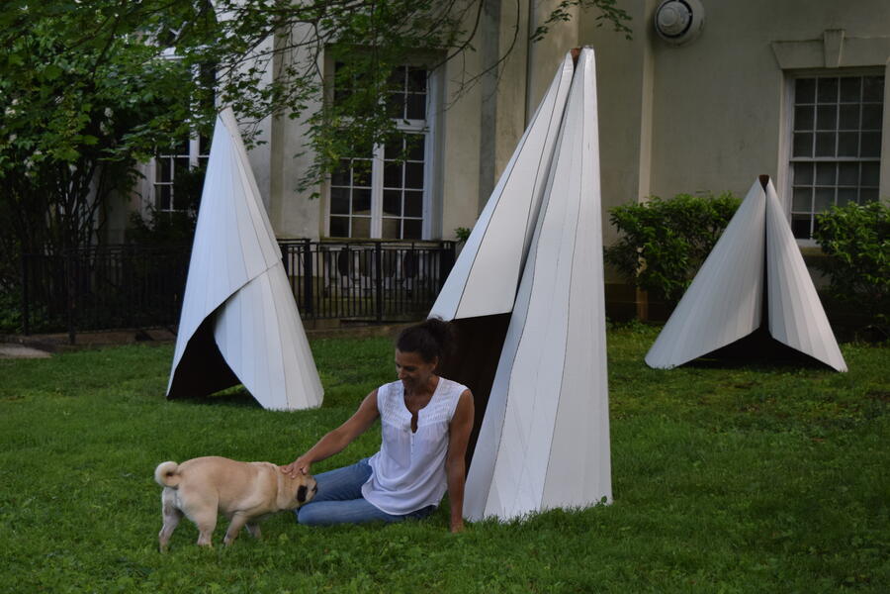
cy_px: 297
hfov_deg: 36.9
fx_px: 1335
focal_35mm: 54
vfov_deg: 25.1
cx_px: 445
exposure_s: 1/1000
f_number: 4.8
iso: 800
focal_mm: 36
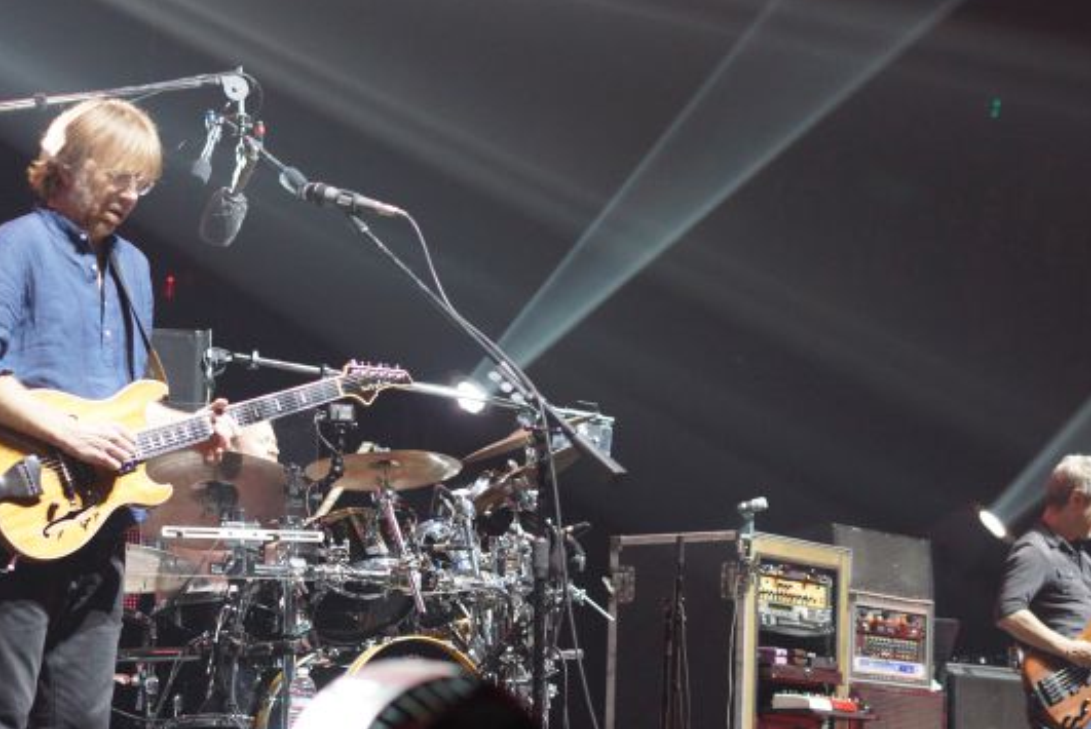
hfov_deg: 18.9
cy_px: 469
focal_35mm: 108
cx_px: 602
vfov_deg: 12.7
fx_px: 3276
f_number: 2.8
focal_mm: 55
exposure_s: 1/100
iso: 1600
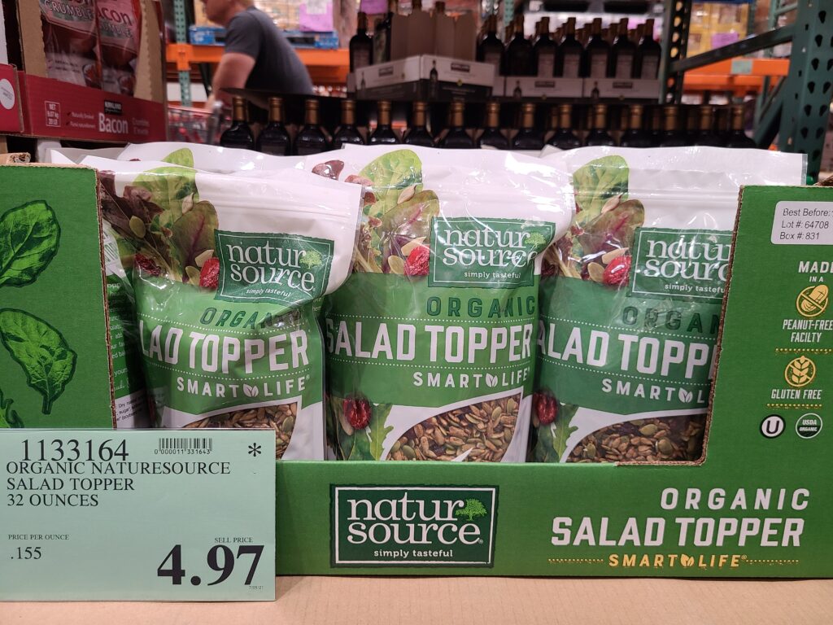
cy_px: 312
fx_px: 626
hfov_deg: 67.3
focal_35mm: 26
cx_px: 416
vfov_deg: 53.1
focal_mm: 5.4
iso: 100
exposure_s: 1/60
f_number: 1.8
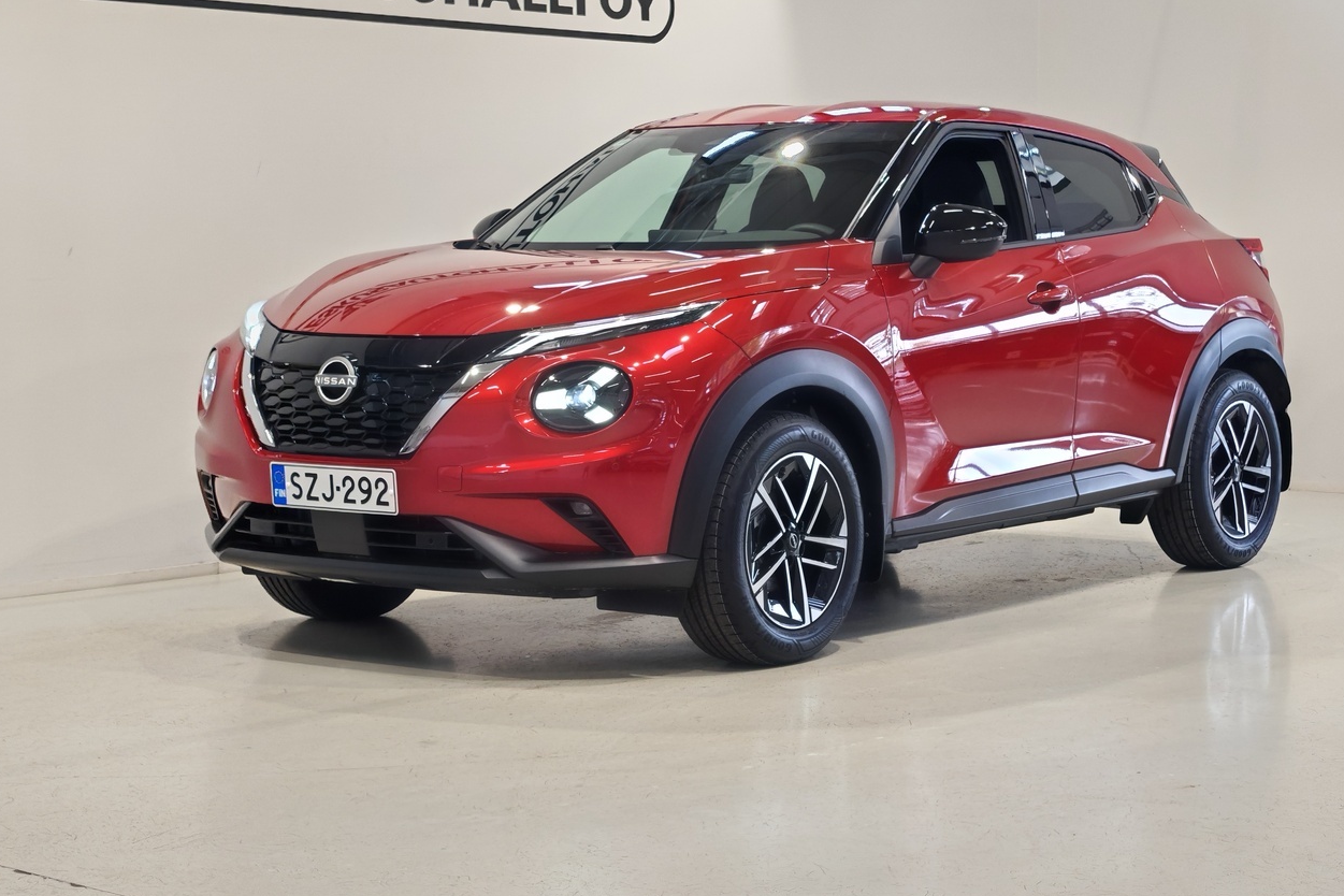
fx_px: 2725
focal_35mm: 73
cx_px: 741
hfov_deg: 27.7
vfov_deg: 18.7
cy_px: 459
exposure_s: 1/100
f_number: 1.6
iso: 80
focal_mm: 5.4
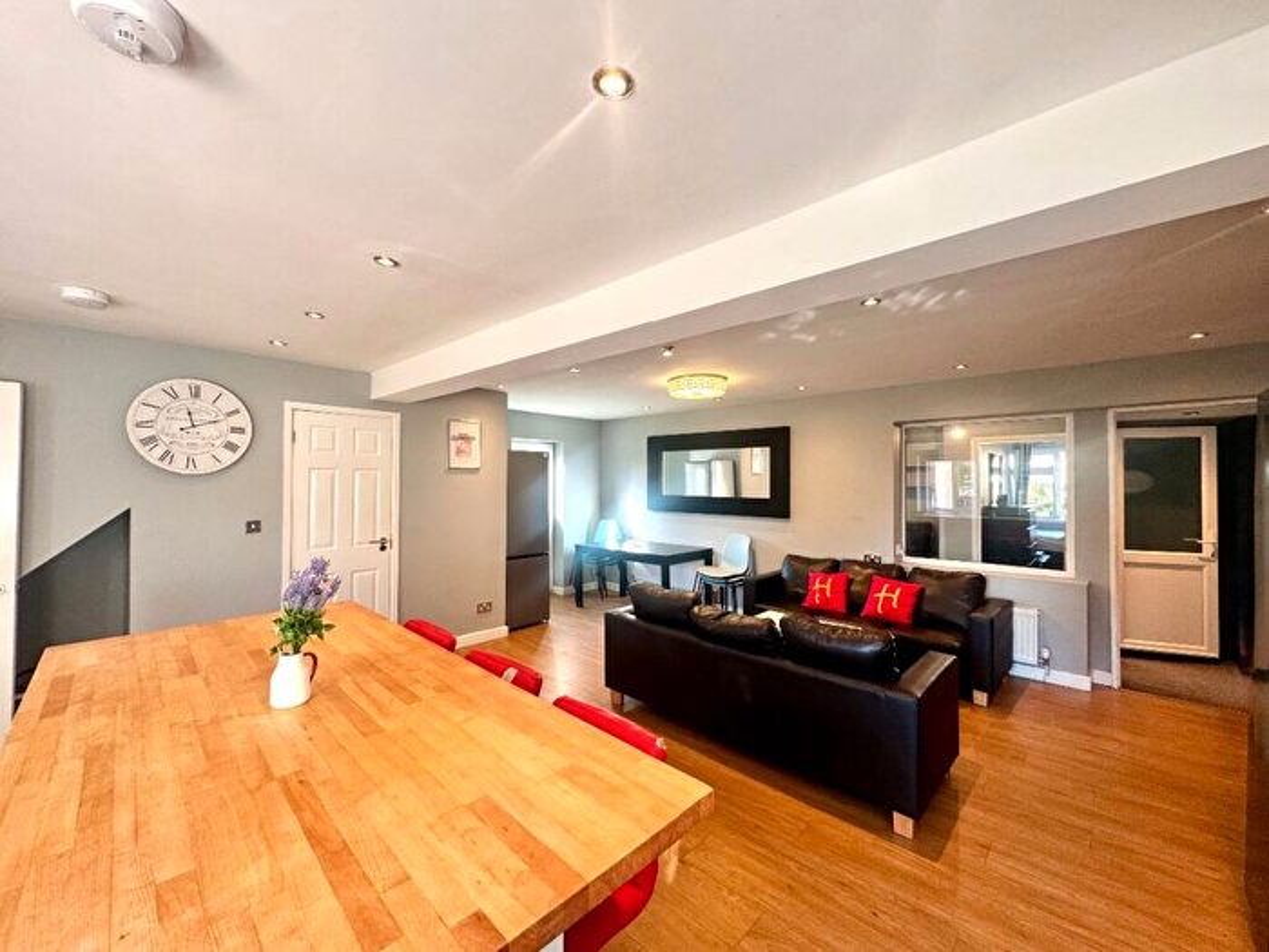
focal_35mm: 14
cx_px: 634
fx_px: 513
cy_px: 476
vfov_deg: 85.7
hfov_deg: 102.1
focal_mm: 2.22
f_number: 2.2
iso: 160
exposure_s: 1/99
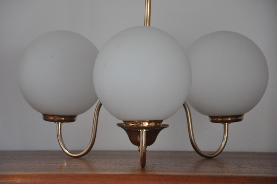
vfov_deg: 8.3
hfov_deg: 12.5
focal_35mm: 165
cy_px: 95
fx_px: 1264
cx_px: 134
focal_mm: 105
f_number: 5.6
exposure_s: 1/80
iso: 1600
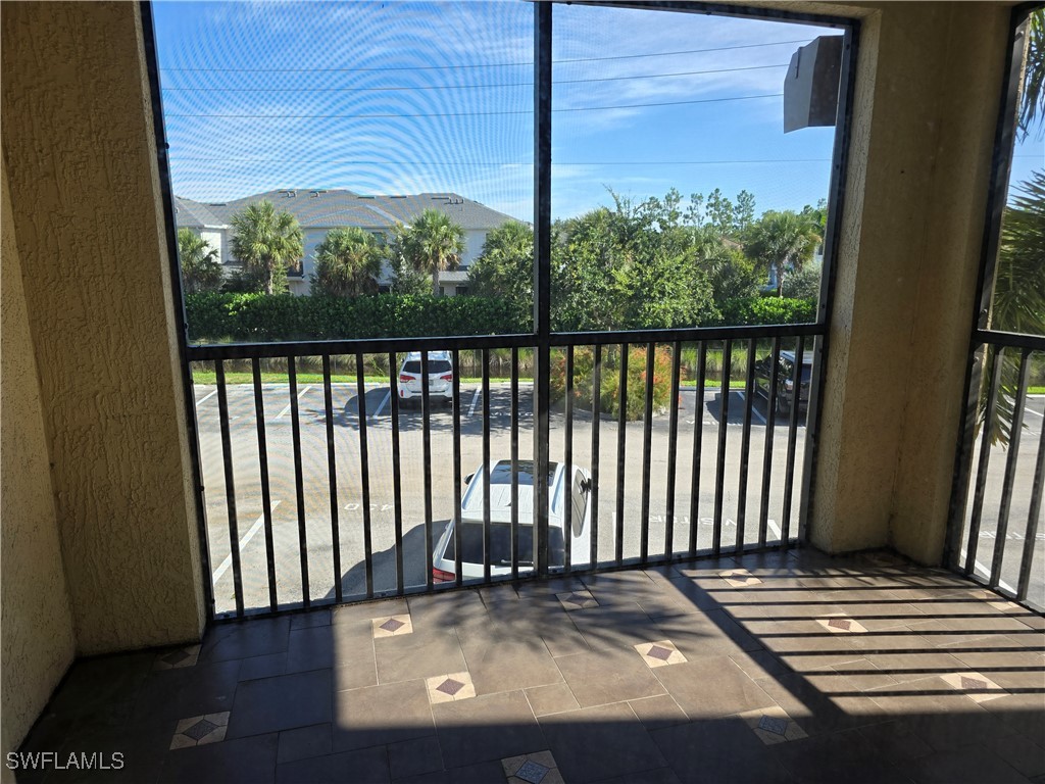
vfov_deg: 58.9
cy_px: 392
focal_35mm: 23
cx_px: 522
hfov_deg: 73.9
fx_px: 694
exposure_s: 1/180
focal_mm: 6.3
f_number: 1.7
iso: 12
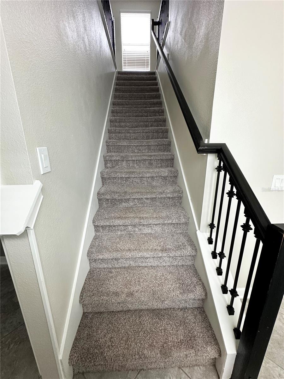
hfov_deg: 85.7
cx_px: 142
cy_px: 190
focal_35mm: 14
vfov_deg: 102.1
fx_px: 153
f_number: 2.2
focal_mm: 2.22
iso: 320
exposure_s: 1/71
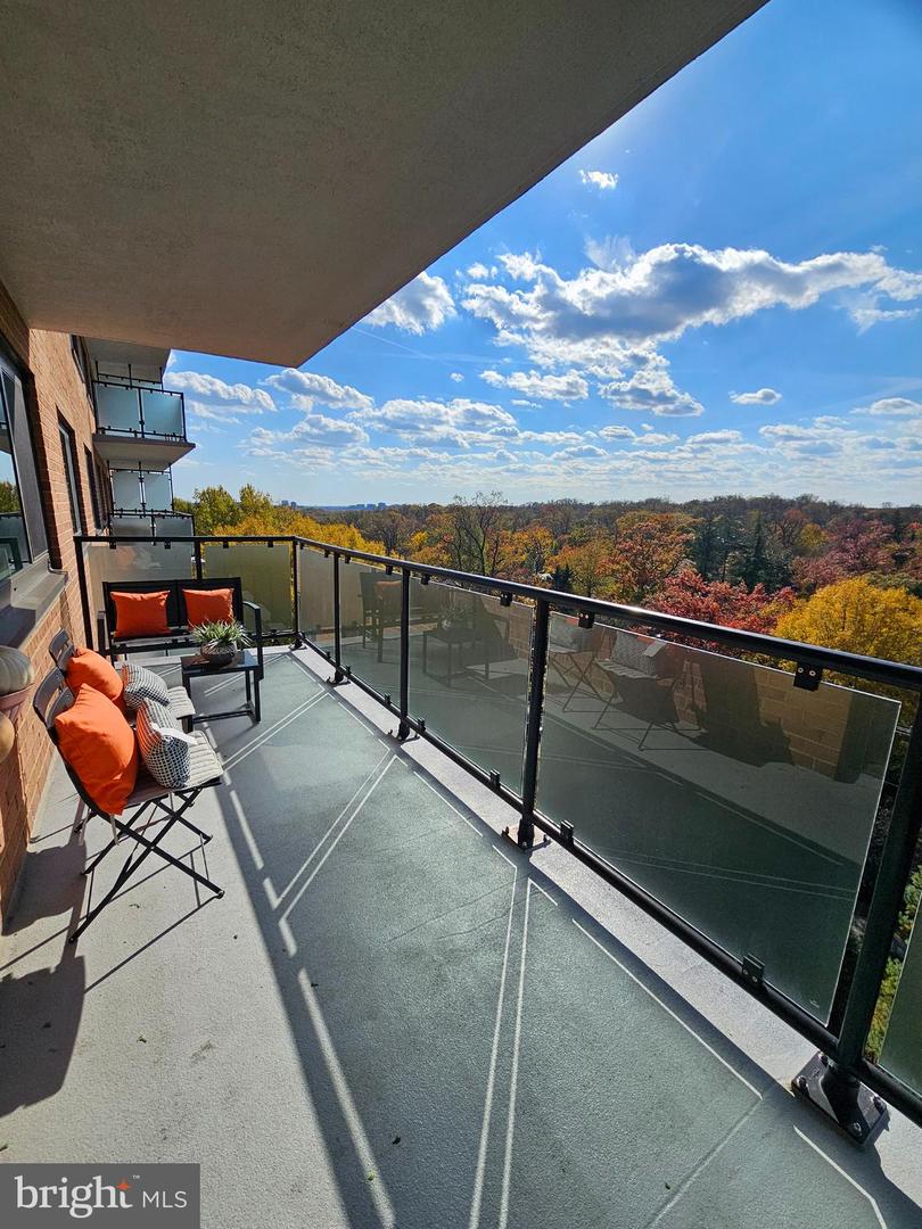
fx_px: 462
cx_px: 461
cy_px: 614
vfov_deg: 106.2
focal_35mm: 13
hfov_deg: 89.9
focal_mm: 2.2
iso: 50
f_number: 2.2
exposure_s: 1/5000
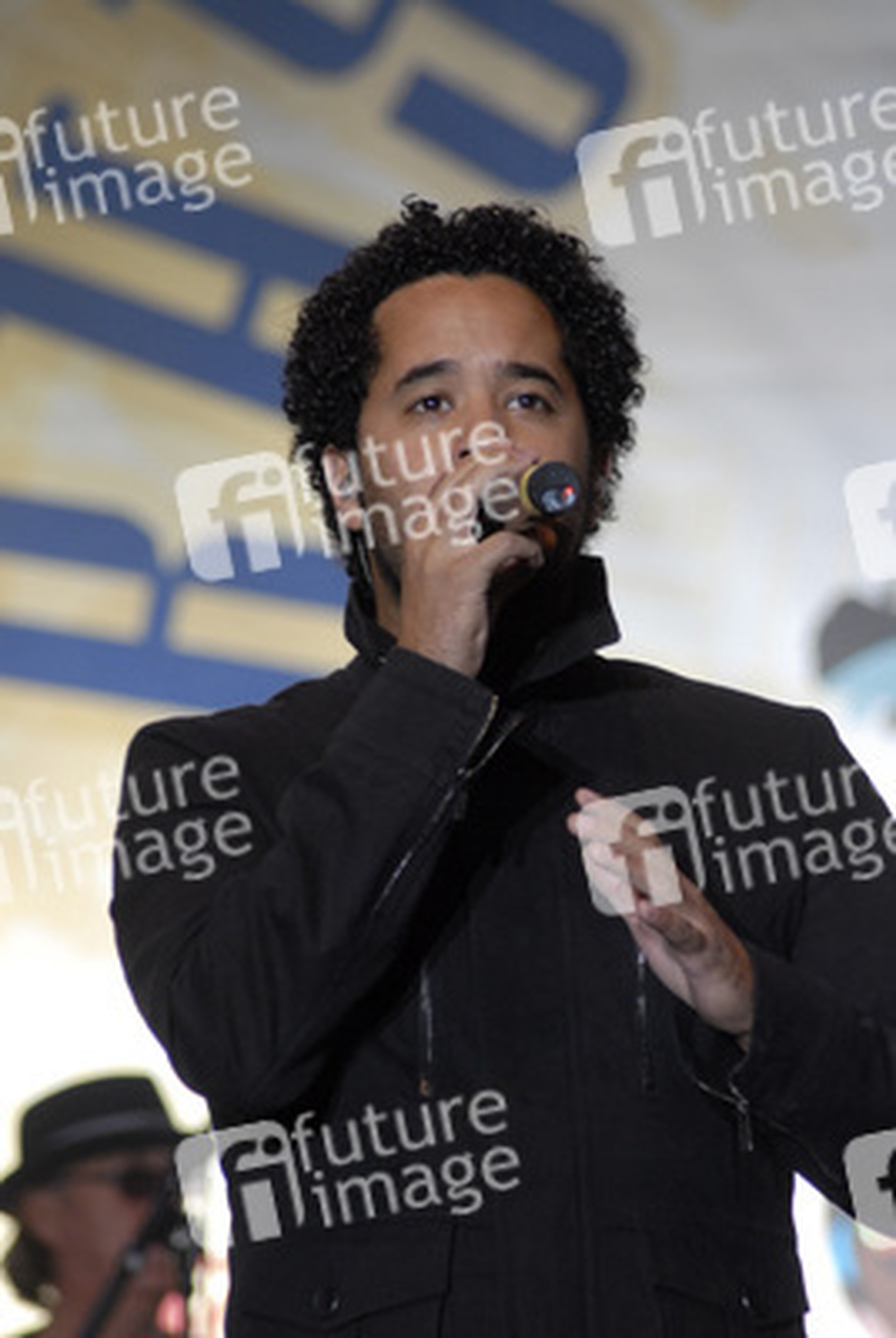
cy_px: 669
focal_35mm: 300
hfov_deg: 4.6
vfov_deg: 6.9
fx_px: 11161
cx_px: 448
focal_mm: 200
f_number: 5.6
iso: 800
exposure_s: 1/80
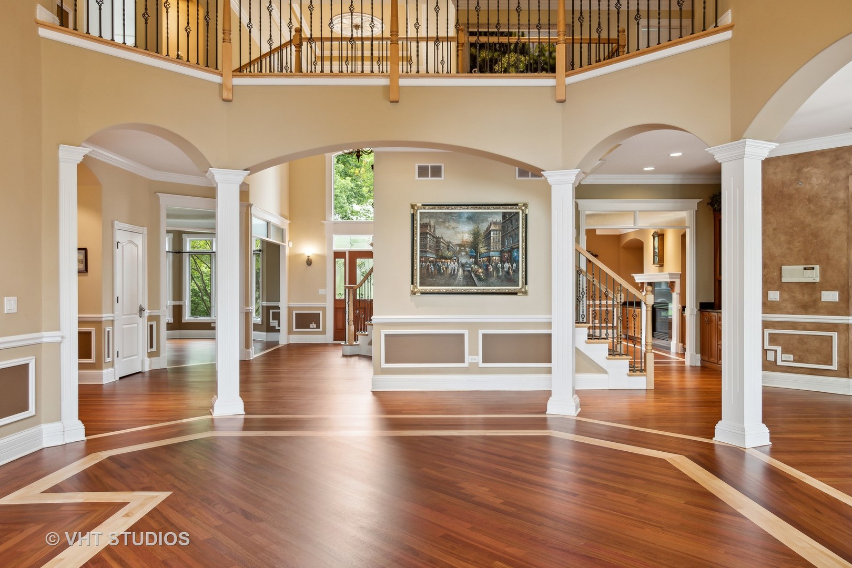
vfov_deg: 56.1
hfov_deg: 77.3
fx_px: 532
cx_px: 426
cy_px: 284
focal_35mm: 22
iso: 320
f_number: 8
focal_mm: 15
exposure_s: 1/15
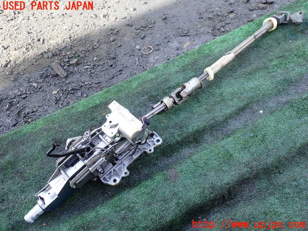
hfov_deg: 60.0
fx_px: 267
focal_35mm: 30
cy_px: 116
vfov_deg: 46.8
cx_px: 154
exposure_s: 1/100
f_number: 3.2
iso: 100
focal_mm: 5.4
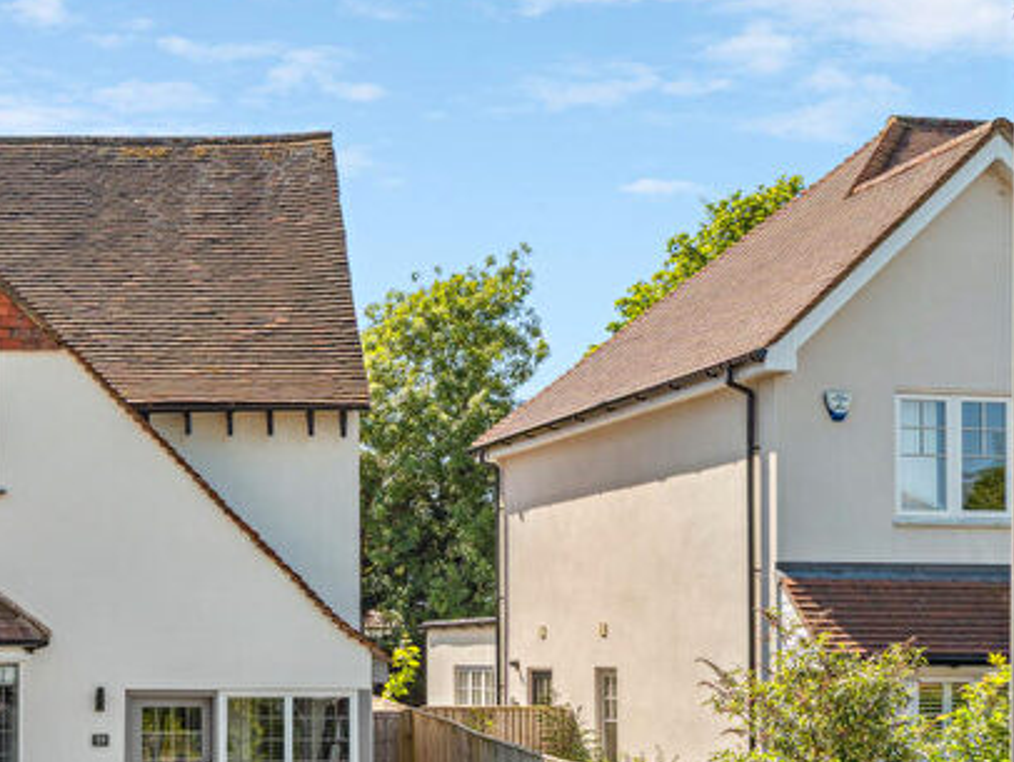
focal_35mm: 58
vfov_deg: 25.1
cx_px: 207
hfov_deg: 32.3
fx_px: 1700
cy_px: 526
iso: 200
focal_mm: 35
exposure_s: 1/250
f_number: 8
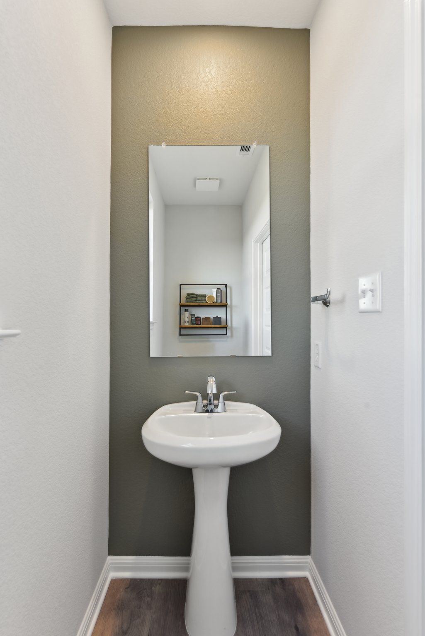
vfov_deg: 96.7
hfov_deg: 73.8
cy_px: 318
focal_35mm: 16
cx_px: 212
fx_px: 283
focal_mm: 16
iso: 220
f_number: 8
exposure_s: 1/8
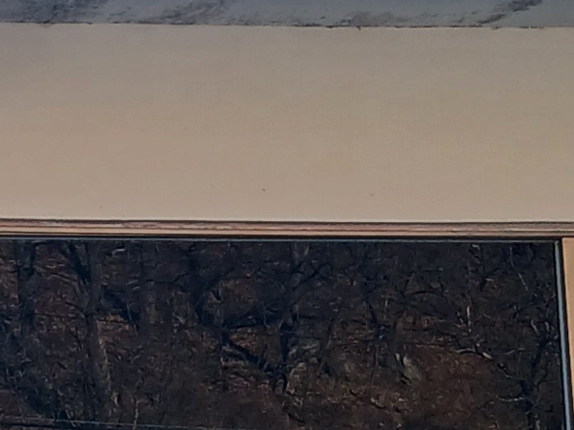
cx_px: -307
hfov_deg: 10.4
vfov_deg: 8.1
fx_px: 3033
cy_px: 184
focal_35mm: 183
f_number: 1.8
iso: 20
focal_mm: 4
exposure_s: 1/171
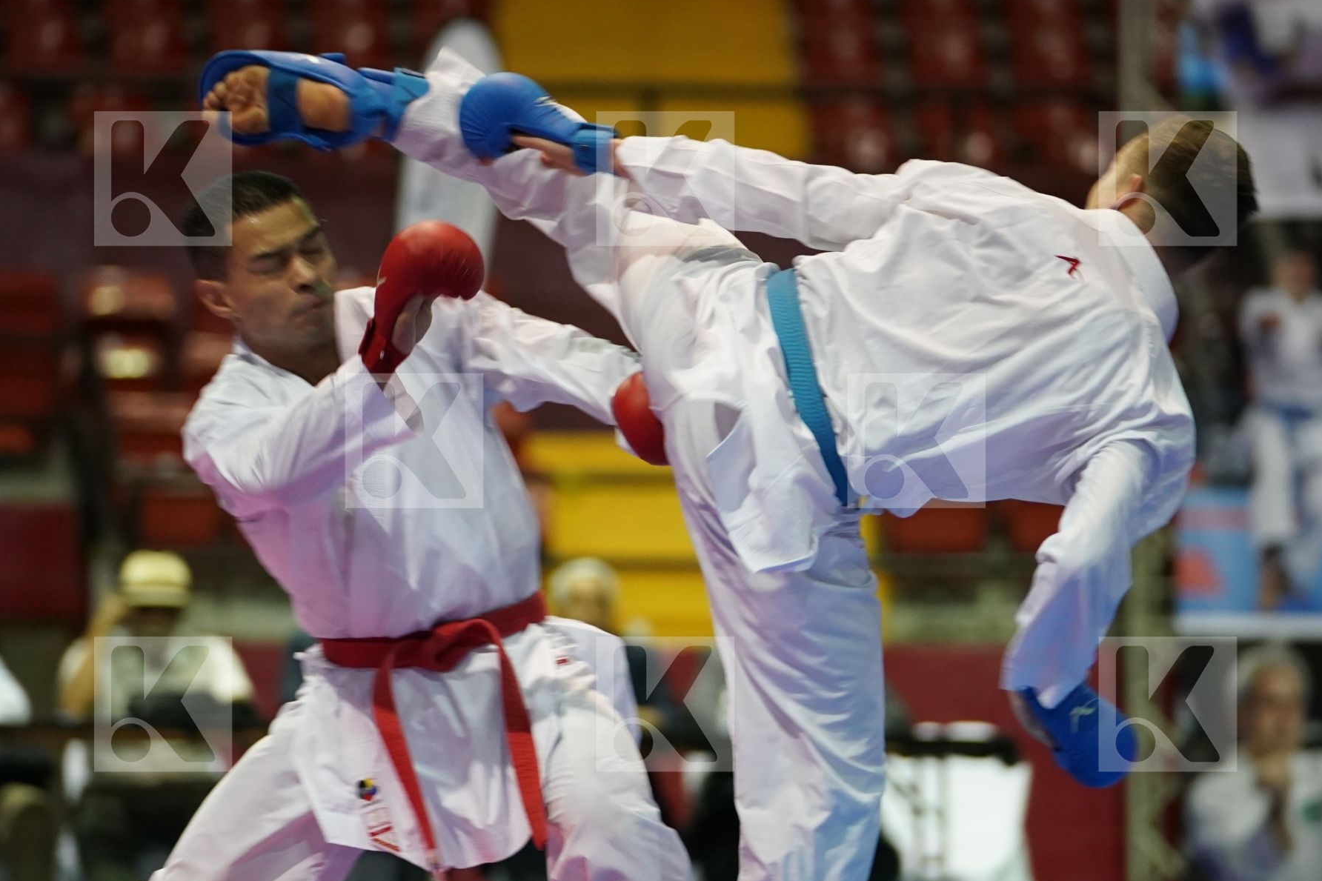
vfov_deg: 6.1
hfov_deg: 9.1
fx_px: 8335
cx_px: 665
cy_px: 441
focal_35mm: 227
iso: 2500
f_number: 2.8
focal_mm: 150
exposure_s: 1/250
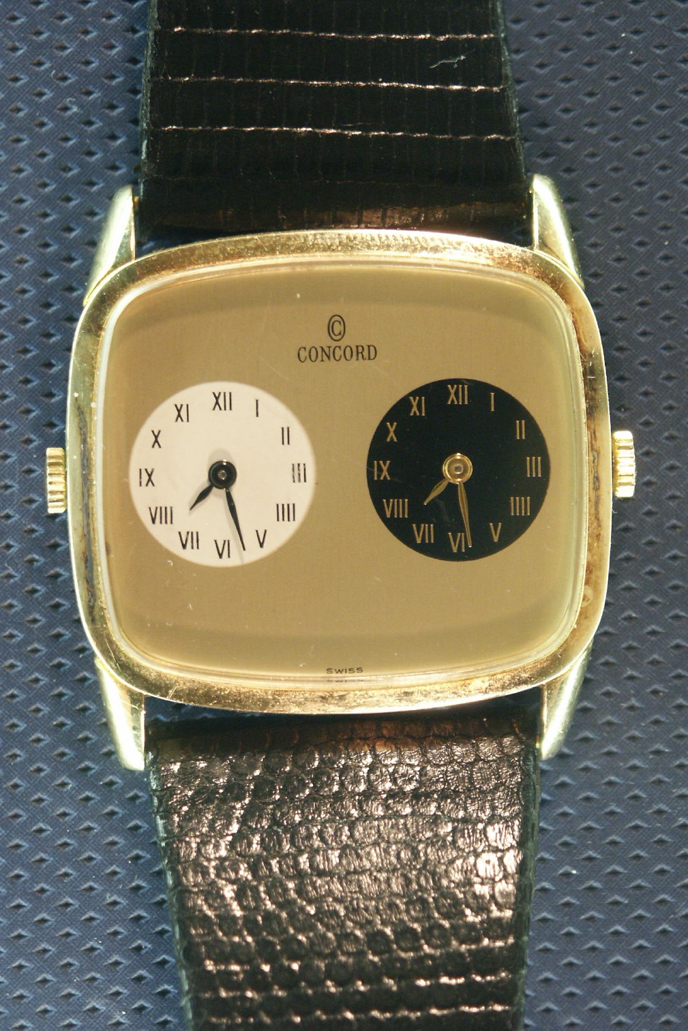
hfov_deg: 6.2
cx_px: 379
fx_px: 6305
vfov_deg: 9.4
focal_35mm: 220
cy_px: 493
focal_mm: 50.69
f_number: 3.5
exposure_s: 1/45
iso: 200
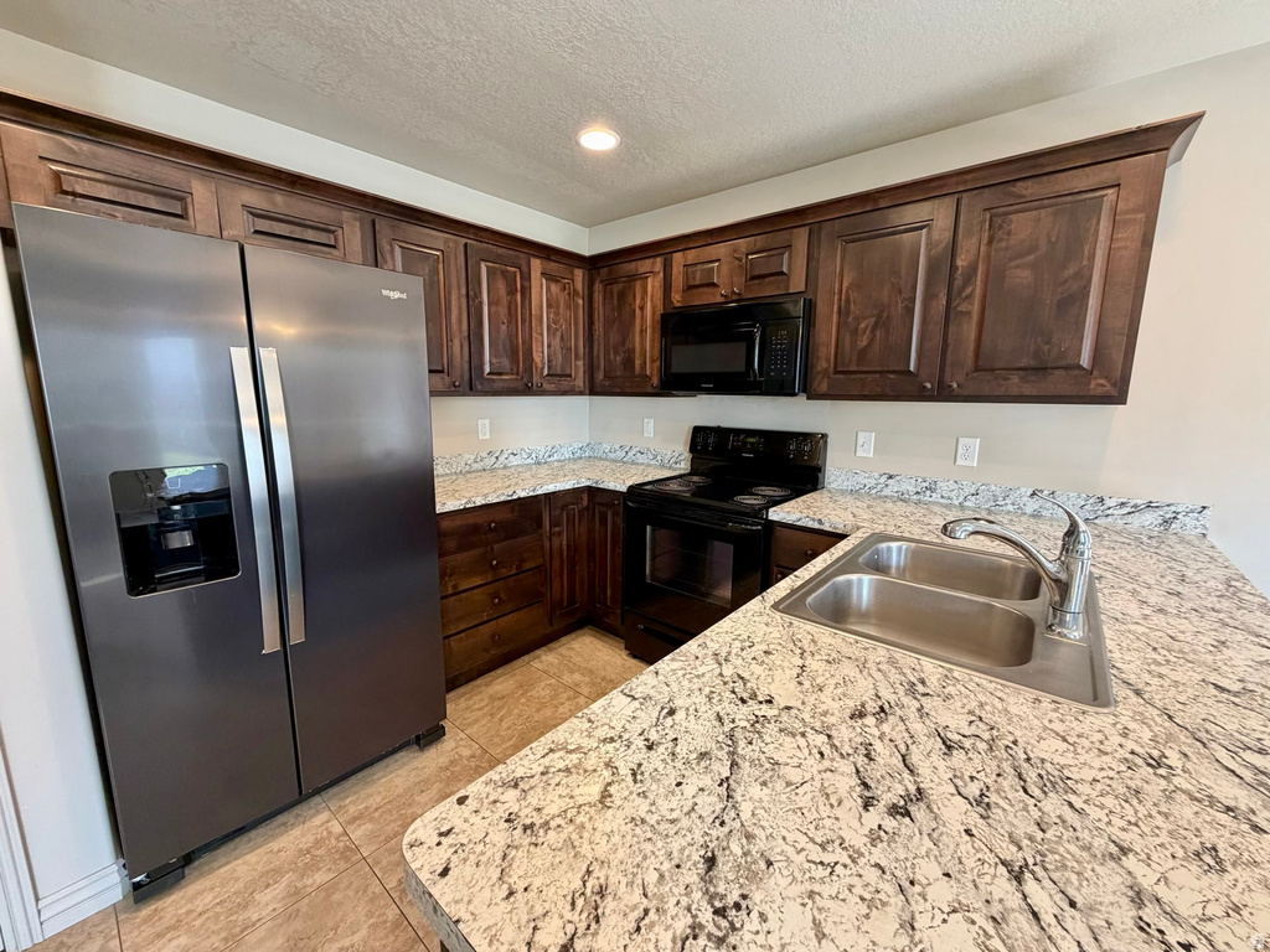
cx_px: 635
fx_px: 514
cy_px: 476
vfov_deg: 85.7
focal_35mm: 14
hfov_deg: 102.1
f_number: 2.2
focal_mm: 2.22
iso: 160
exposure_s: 1/60
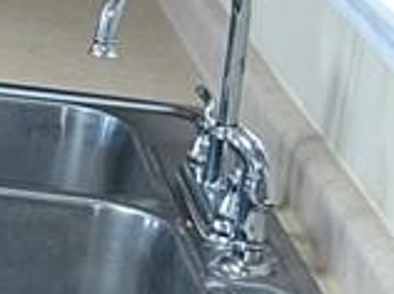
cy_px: -2
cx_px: -671
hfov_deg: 9.8
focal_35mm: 169
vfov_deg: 8.7
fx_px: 1921
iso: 32
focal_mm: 5.7
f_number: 1.5
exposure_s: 1/23
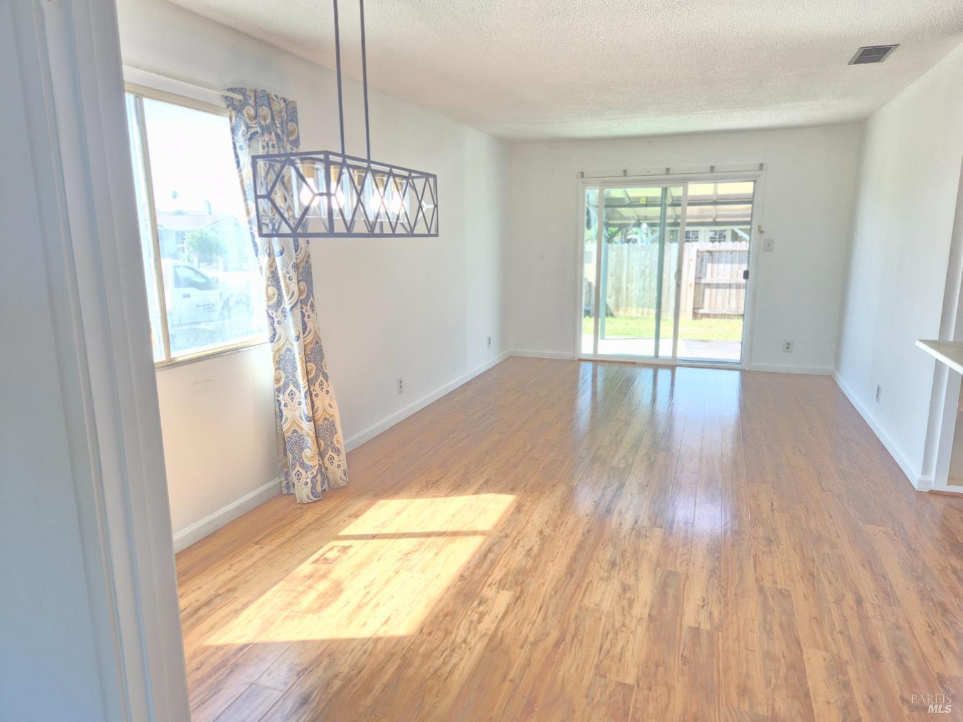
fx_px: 640
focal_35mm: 23
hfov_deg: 73.9
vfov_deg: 58.9
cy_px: 361
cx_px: 482
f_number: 1.8
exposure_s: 1/120
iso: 100
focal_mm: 5.4
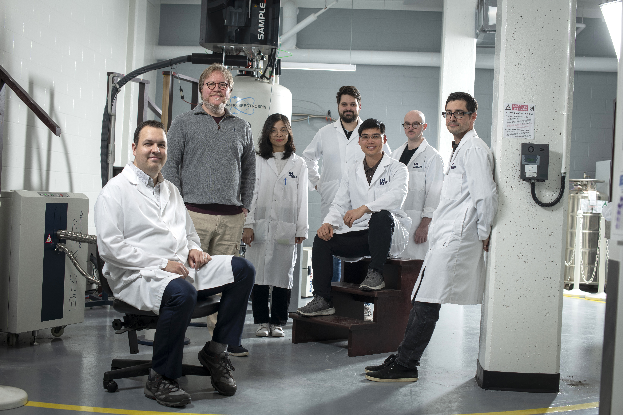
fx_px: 865
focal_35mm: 50
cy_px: 208
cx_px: 312
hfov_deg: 39.6
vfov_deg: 27.0
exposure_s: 1/125
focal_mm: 50
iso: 100
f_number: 5.6
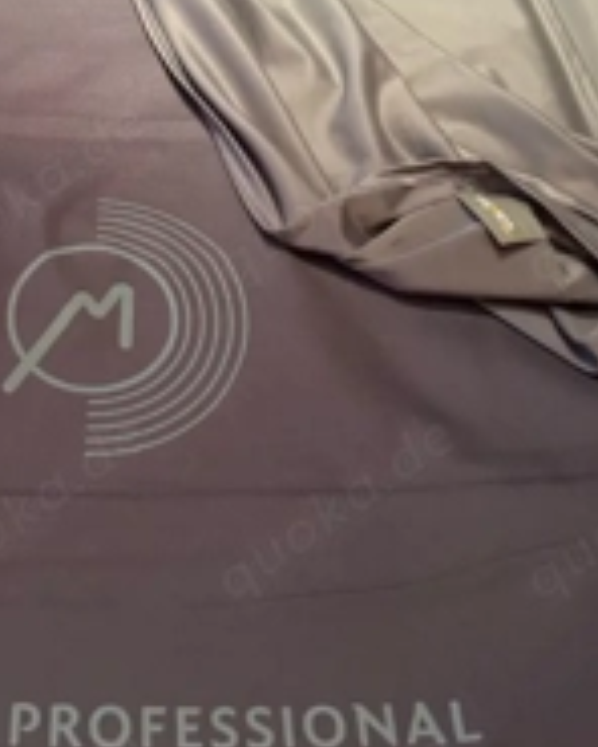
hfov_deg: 27.0
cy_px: 238
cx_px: 113
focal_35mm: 55
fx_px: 1217
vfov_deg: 33.8
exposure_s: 1/33
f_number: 1.5
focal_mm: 5.7
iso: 400
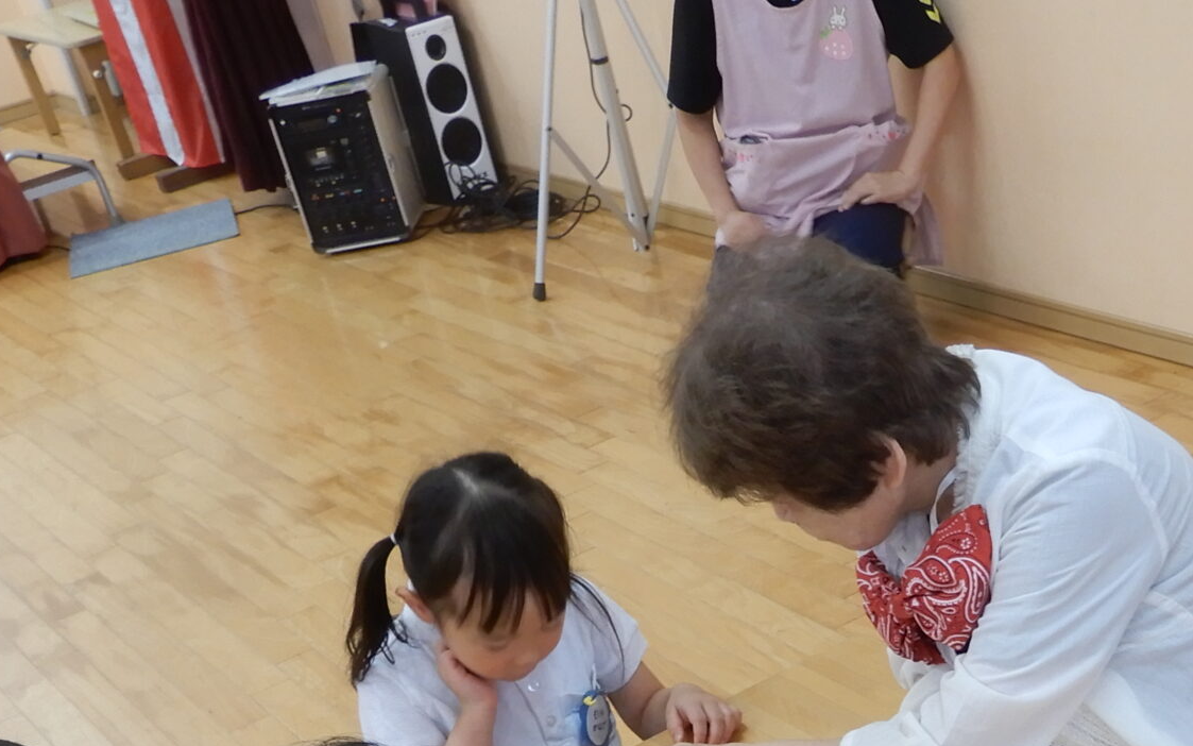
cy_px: 961
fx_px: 1886
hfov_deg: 34.3
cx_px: 905
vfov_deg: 20.5
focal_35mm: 58
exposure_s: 1/30
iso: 140
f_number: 3.4
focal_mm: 4.3
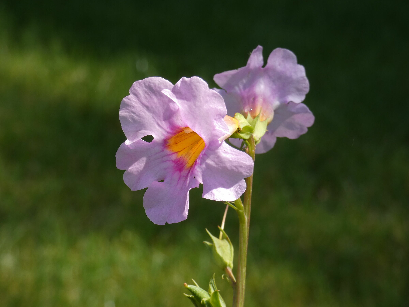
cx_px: 204
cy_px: 154
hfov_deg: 11.4
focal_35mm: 173
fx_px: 2044
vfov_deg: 8.6
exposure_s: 1/160
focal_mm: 30.9
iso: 80
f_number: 5.5
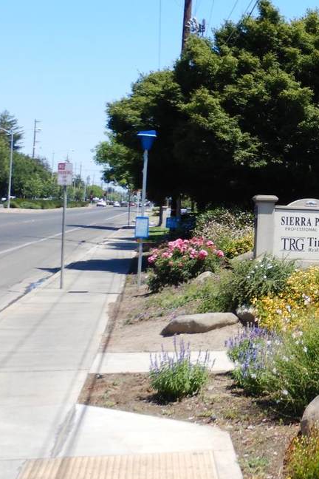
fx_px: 1010
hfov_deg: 16.6
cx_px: 456
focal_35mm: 76
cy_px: 177
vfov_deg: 26.6
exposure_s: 1/800
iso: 125
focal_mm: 6.6
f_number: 4.2
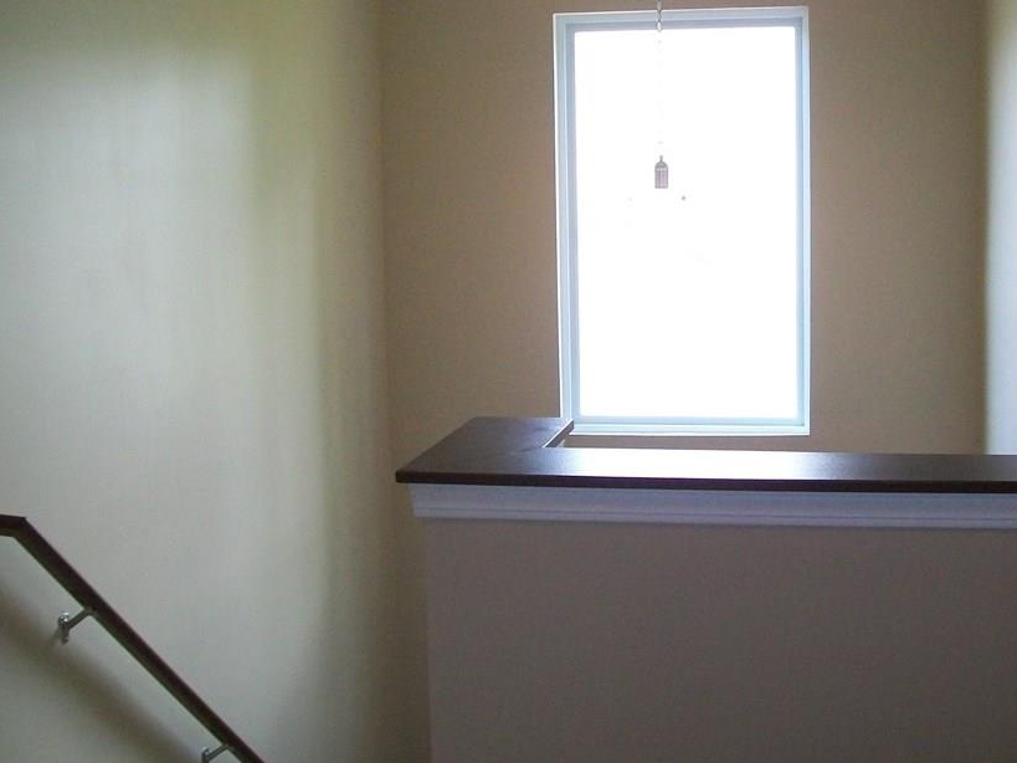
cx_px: 615
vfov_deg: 32.1
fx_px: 1322
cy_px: 308
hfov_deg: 41.9
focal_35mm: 45
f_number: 2.7
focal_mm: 6
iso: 160
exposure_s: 1/60
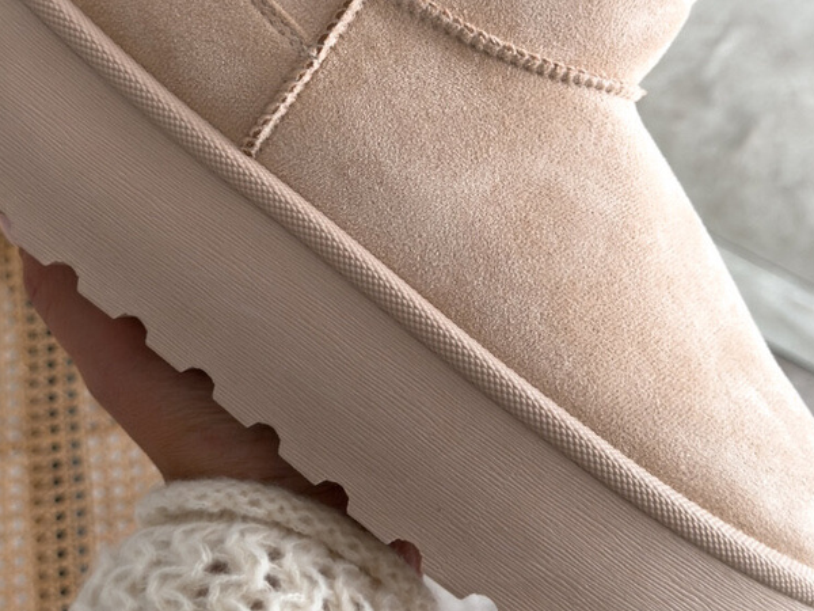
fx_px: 1505
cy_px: 196
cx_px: 355
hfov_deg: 30.2
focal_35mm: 64
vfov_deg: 22.8
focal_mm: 6.86
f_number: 1.8
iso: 80
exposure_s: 1/120
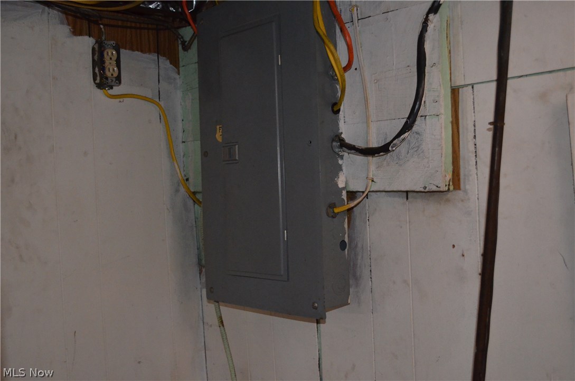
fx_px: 622
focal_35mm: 39
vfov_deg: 34.1
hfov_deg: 49.6
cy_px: 190
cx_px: 288
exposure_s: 1/60
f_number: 4.2
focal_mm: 26
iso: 3200
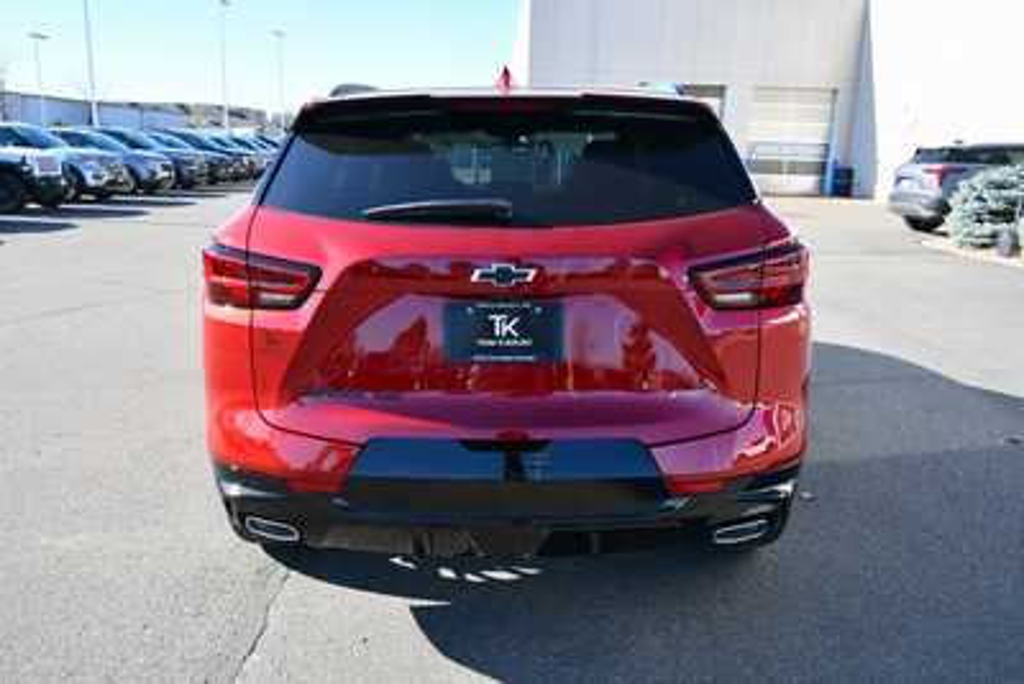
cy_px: 342
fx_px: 854
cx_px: 512
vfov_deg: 43.6
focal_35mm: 30
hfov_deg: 61.9
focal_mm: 20
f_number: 6.3
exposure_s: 1/250
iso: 200
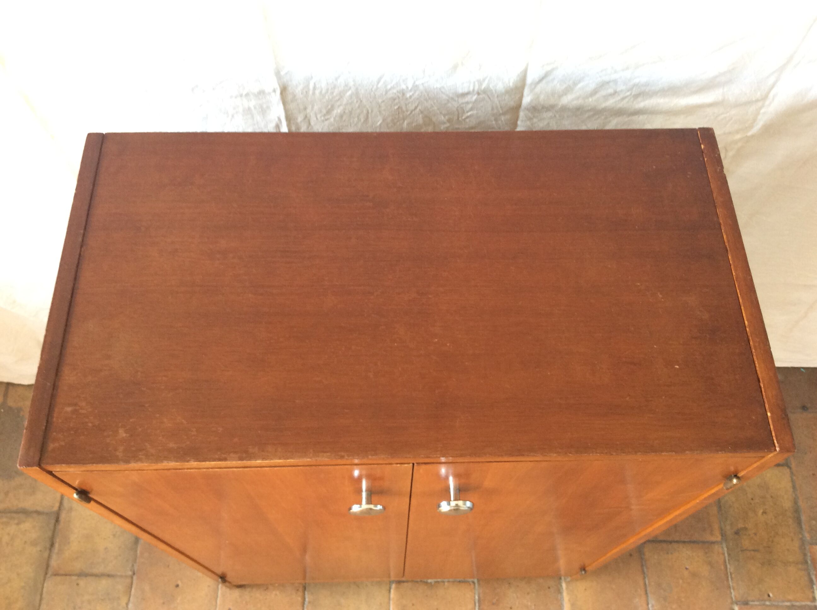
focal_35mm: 32
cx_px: 408
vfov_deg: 44.1
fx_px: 754
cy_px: 305
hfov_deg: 56.9
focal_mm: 3.3
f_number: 2.4
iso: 80
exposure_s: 1/25
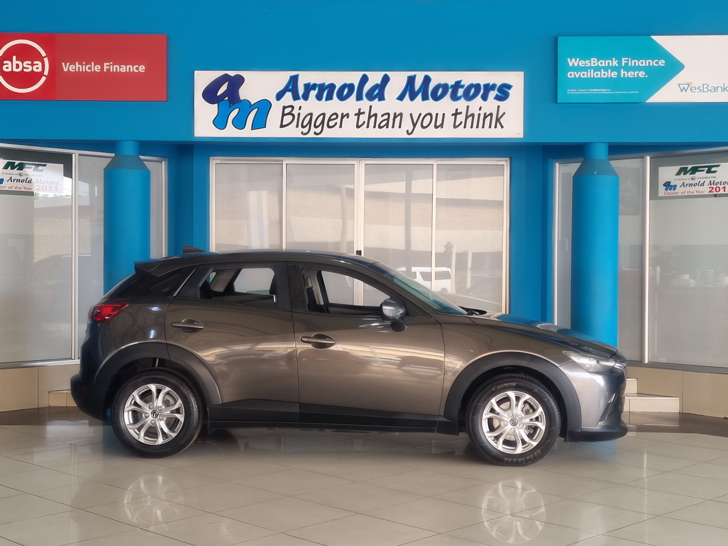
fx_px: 547
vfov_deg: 53.1
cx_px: 364
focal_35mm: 26
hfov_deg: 67.3
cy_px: 273
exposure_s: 1/100
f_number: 1.8
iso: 50
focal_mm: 5.4
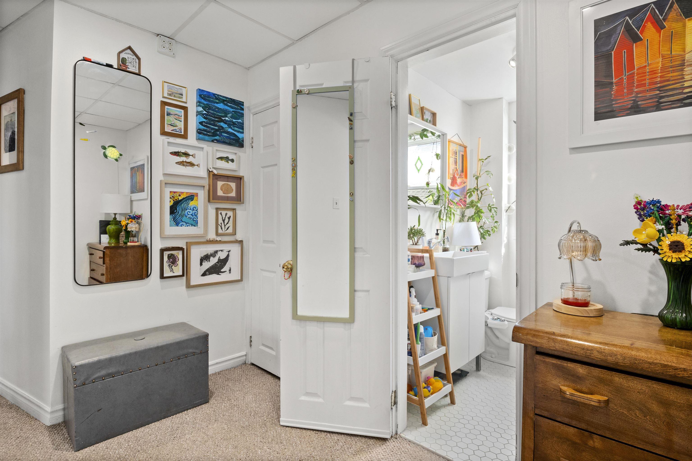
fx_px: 317
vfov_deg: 72.1
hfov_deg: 95.0
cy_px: 230
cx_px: 346
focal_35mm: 16
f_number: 10
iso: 400
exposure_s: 1/6
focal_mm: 11
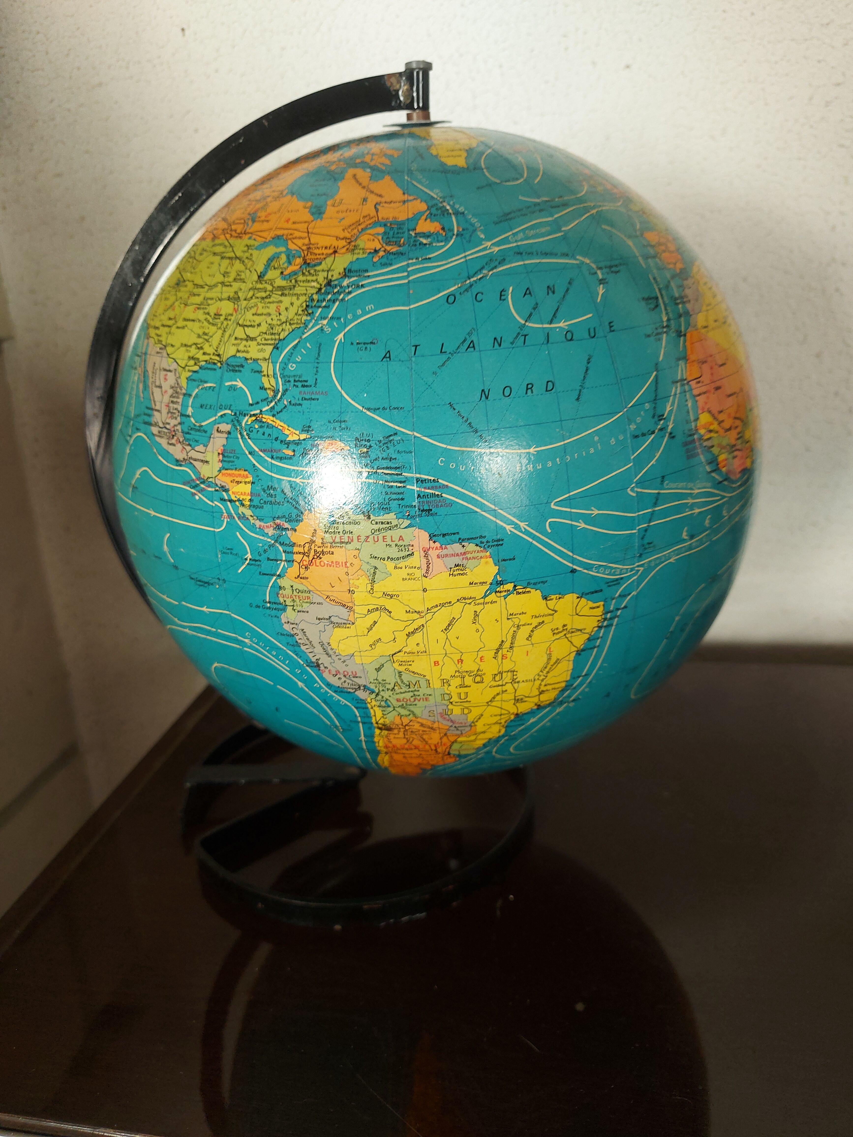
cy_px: 568
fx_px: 789
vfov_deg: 71.6
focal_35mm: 24
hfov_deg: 56.8
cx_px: 426
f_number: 1.8
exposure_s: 1/50
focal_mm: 5.23
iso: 100
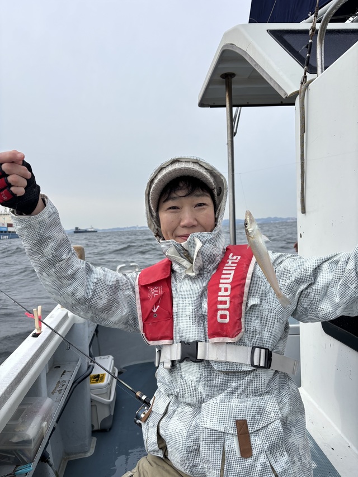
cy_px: 238
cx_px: 179
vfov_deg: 67.3
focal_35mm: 26
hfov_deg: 53.0
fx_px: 359
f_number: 1.6
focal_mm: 5.96
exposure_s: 1/2398
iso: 50
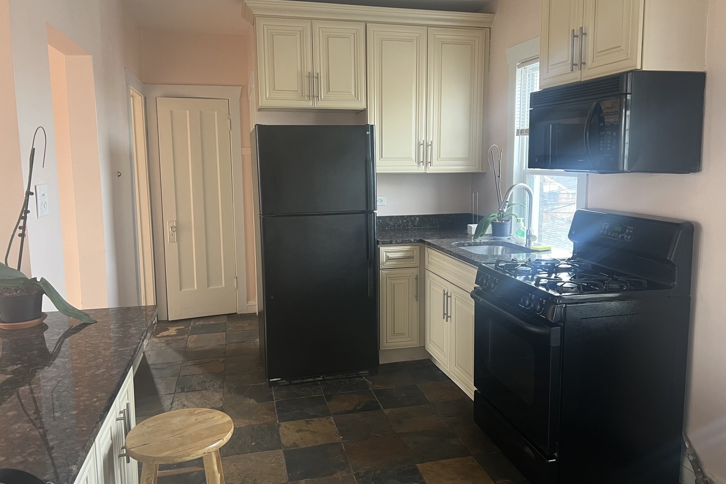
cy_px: 228
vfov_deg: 46.4
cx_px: 372
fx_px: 565
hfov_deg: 65.5
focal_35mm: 28
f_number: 1.5
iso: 160
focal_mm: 5.7
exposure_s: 1/60
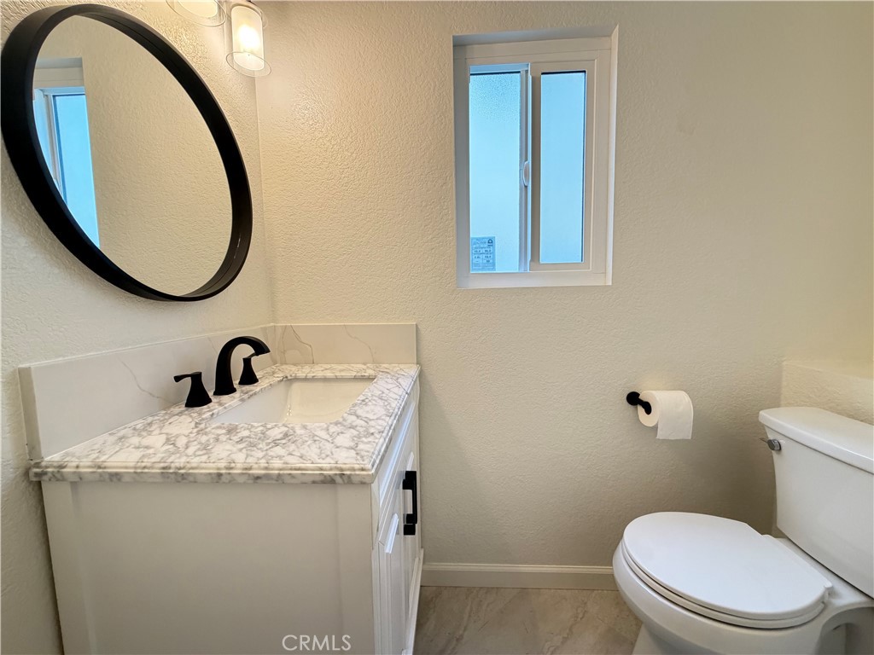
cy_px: 328
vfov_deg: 85.7
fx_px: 353
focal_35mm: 14
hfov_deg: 102.1
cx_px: 437
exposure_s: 1/60
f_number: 2.2
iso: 400
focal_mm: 2.22
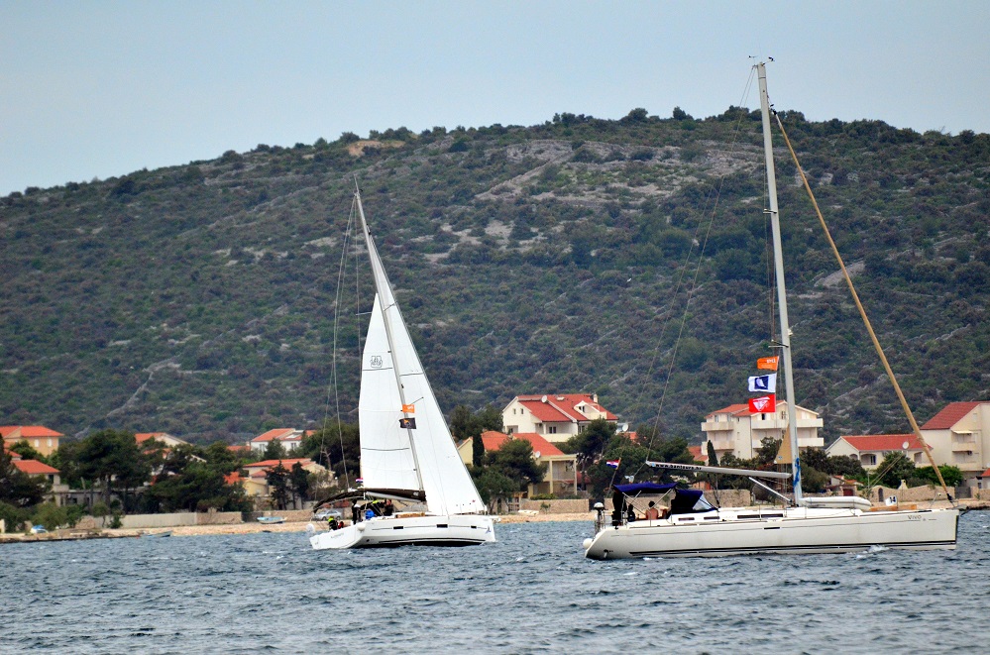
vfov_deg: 3.0
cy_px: 328
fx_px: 12346
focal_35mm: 450
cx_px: 495
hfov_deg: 4.6
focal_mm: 300
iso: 2000
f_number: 5.6
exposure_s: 1/8000
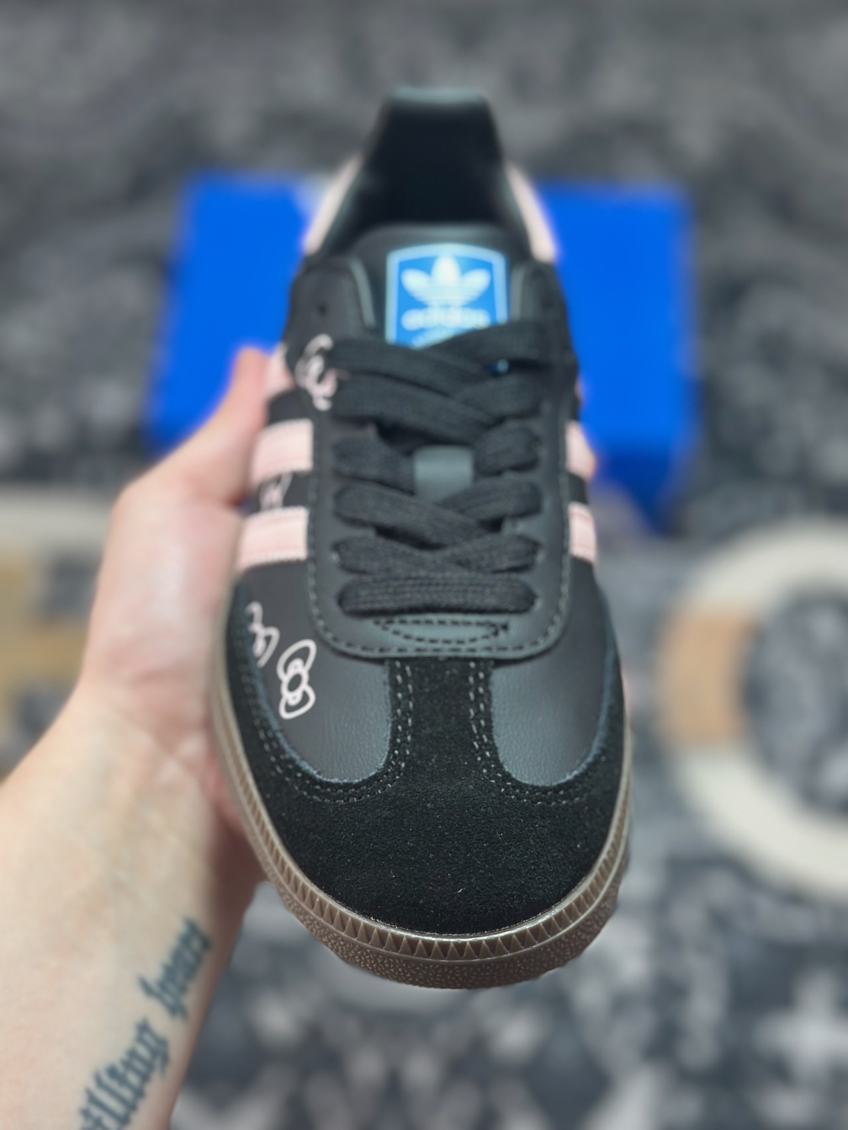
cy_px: 565
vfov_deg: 39.7
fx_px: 1568
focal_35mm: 48
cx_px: 424
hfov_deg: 30.3
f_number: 1.78
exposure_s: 1/377
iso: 80
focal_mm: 6.86
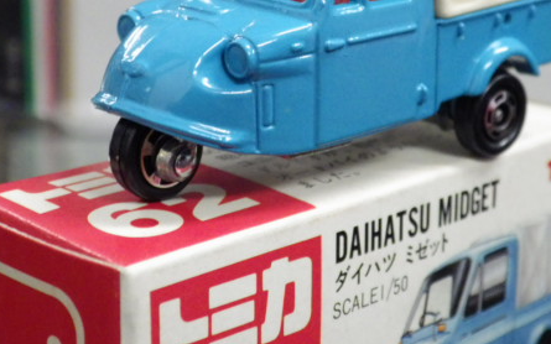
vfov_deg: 14.5
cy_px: 79
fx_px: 1351
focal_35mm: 90
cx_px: 303
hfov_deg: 23.0
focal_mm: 10.7
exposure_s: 1/30
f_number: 4
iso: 800
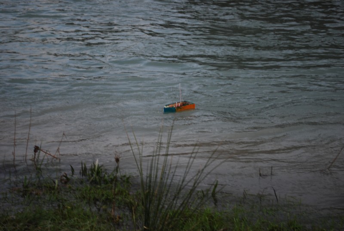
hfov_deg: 24.6
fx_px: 790
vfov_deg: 16.6
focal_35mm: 82
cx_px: 172
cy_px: 116
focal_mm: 55
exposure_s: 1/125
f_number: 5.6
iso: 200
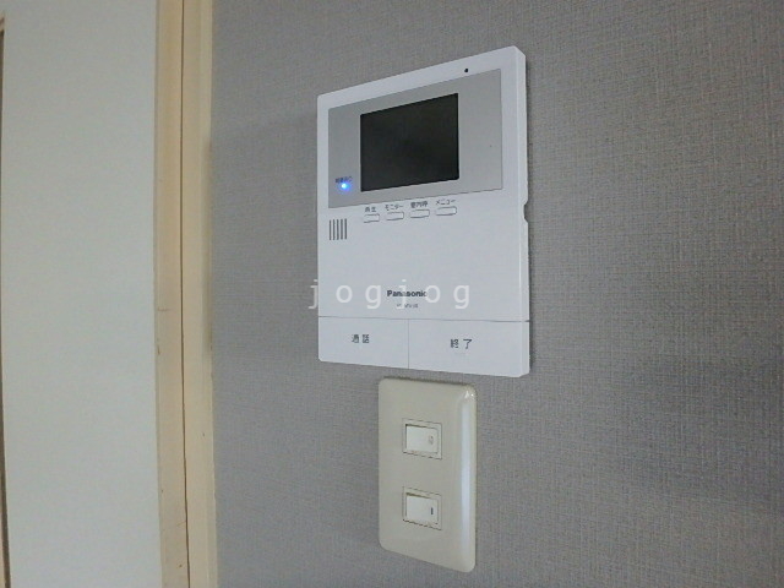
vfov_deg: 63.4
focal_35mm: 21
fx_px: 476
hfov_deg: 79.0
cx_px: 392
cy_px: 294
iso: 640
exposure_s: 1/30
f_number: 3.5
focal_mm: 3.7
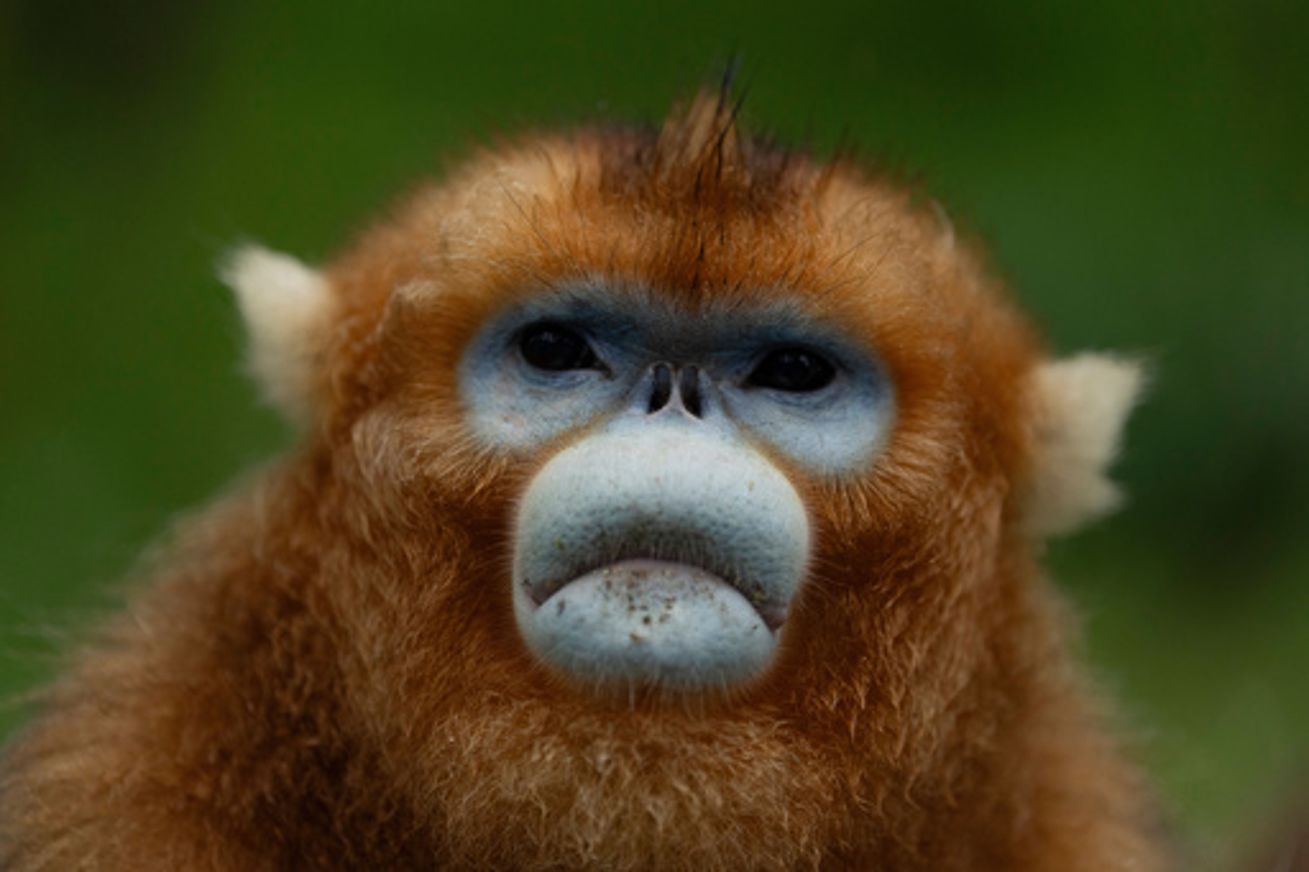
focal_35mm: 200
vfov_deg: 6.9
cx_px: 654
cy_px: 436
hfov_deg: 10.3
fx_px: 7269
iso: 1600
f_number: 2.8
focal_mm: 200
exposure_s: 1/800
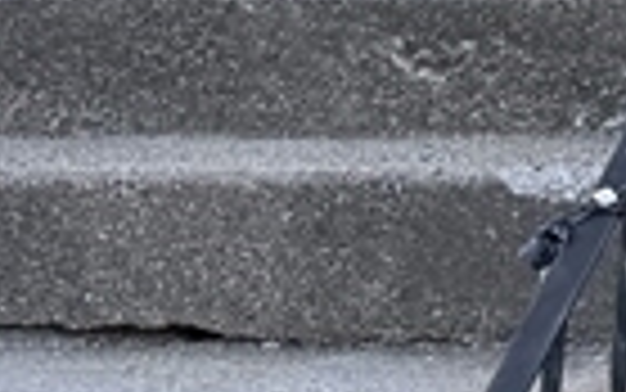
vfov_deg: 6.5
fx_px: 3209
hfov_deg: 8.3
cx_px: 2211
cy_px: -658
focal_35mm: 188
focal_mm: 6.76
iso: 80
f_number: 1.78
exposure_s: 1/401
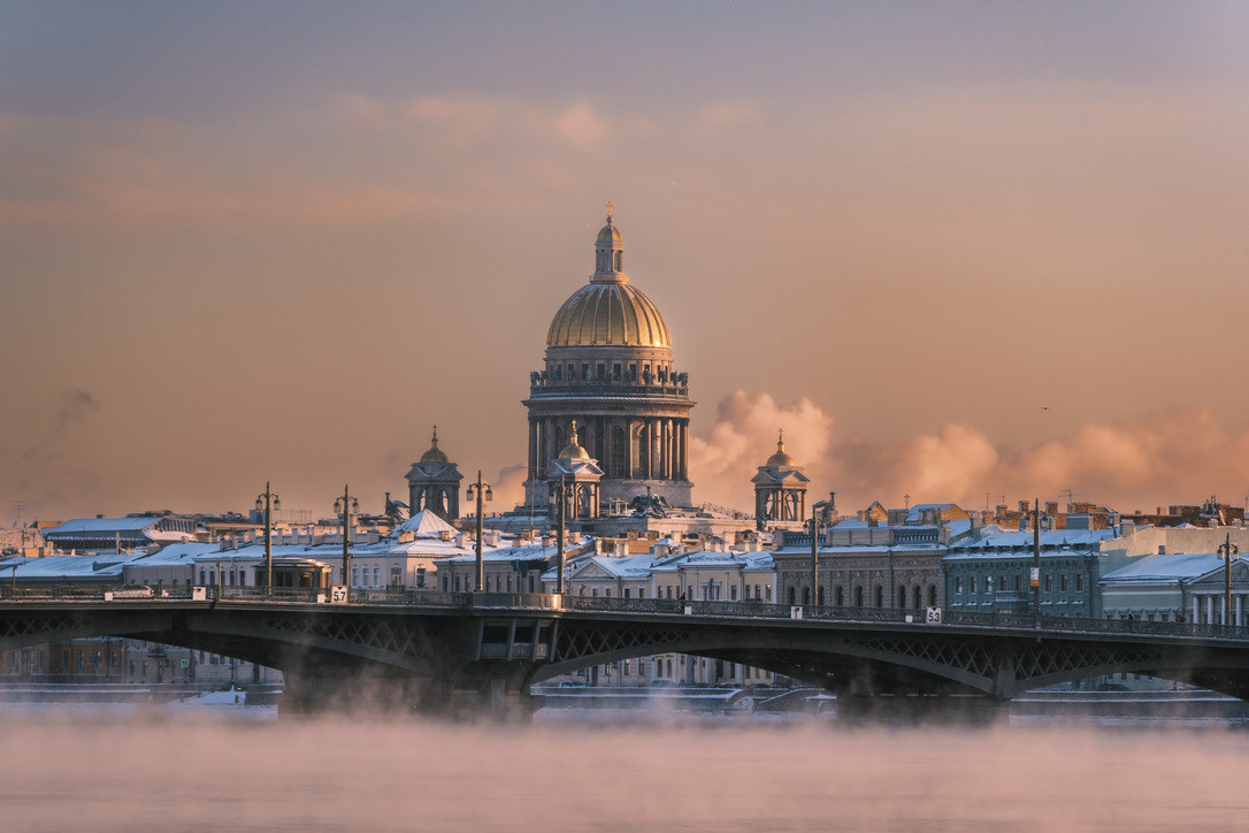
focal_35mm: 195
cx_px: 624
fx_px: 6765
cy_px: 416
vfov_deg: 7.0
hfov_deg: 10.5
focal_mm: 130
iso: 160
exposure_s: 1/320
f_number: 5.6
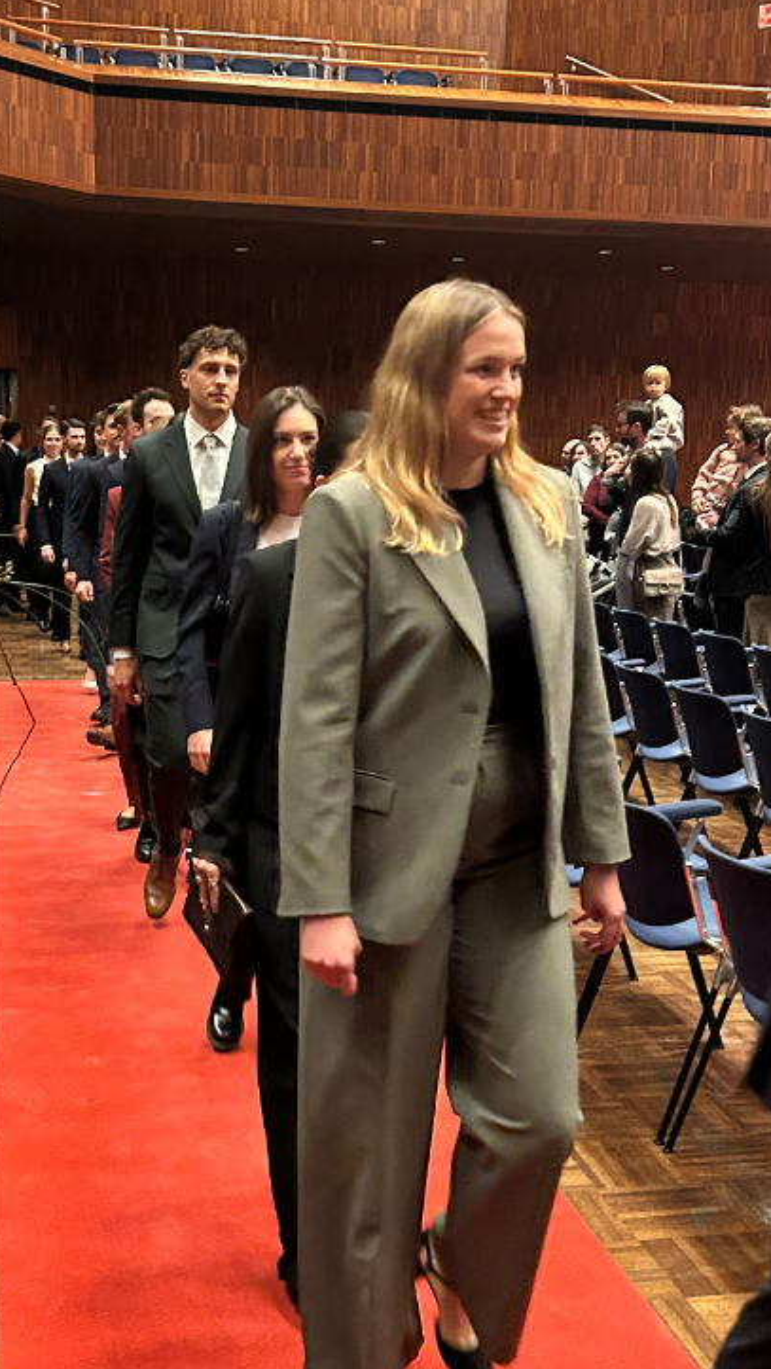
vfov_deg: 43.7
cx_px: 326
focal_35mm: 47
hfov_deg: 25.4
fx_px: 1707
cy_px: 704
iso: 640
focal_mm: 5.7
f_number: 1.5
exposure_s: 1/33
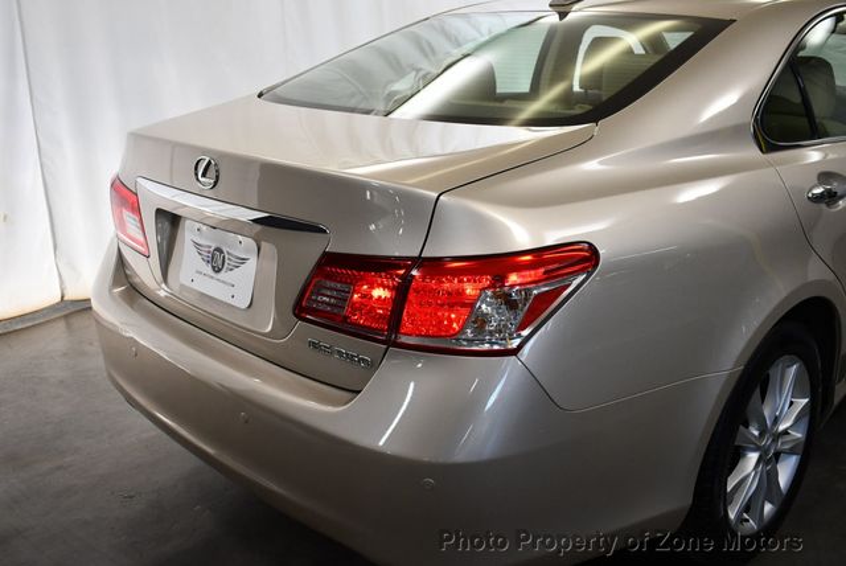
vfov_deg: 36.9
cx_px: 423
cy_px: 283
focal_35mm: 36
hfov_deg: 53.1
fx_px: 847
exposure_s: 1/250
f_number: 3.5
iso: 560
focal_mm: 18
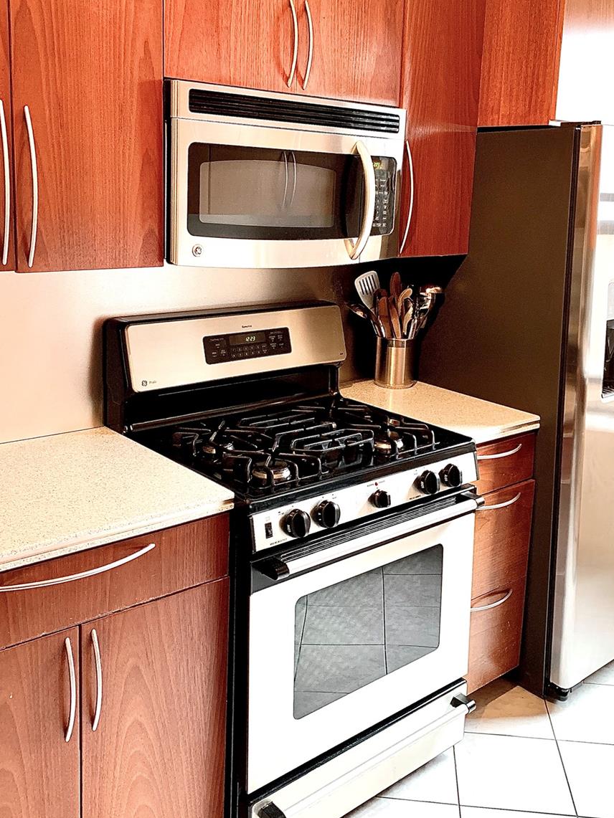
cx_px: 321
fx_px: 828
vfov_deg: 52.3
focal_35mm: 35
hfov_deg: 40.7
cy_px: 332
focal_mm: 4.25
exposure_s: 1/60
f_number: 1.8
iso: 200
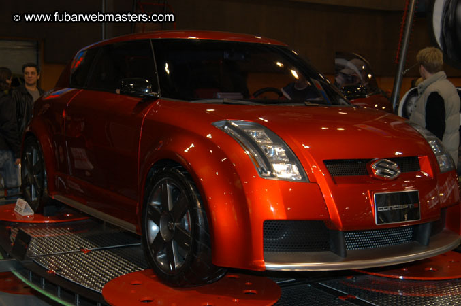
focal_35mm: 52
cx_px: 230
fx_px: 672
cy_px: 153
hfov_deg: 37.9
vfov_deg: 25.7
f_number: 5
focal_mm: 35
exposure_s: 1/60
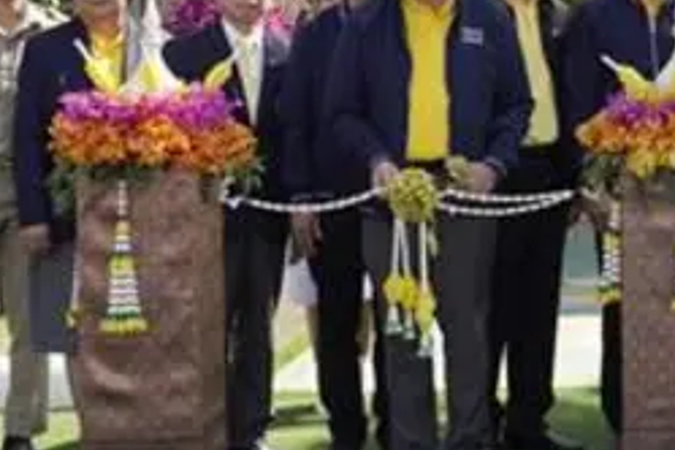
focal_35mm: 94
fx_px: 1762
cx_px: 718
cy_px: 81
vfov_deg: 14.5
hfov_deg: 20.8
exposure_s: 1/1600
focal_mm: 30
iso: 500
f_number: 4.5
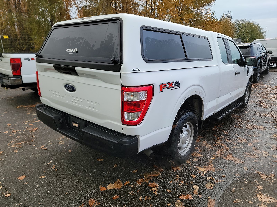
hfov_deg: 71.6
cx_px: 138
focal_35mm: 24
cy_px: 104
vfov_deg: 56.8
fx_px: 192
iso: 82
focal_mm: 6.7
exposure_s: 1/119
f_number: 1.8
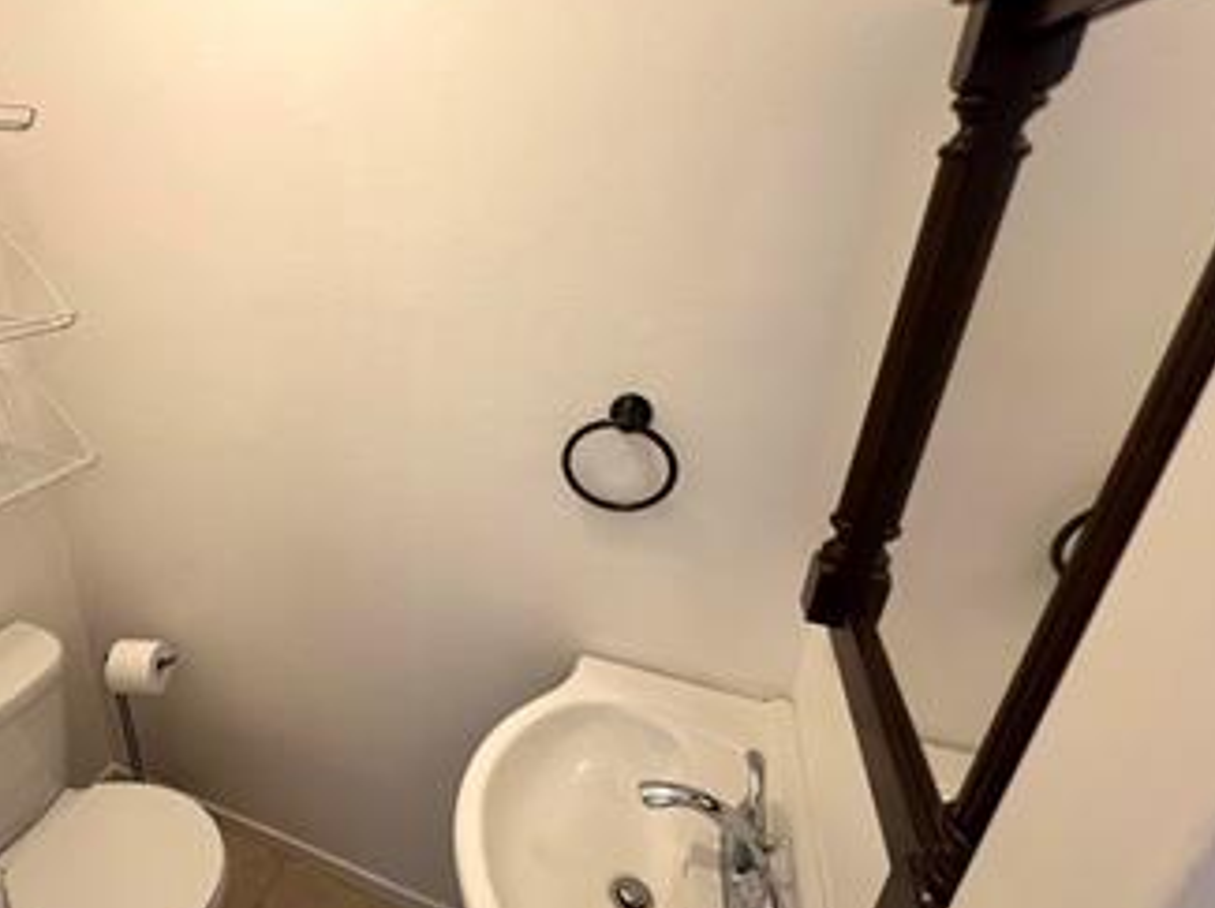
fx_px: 631
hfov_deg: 84.8
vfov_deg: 71.5
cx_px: 407
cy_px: 461
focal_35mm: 18
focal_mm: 1.57
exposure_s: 1/60
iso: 160
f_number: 1.8
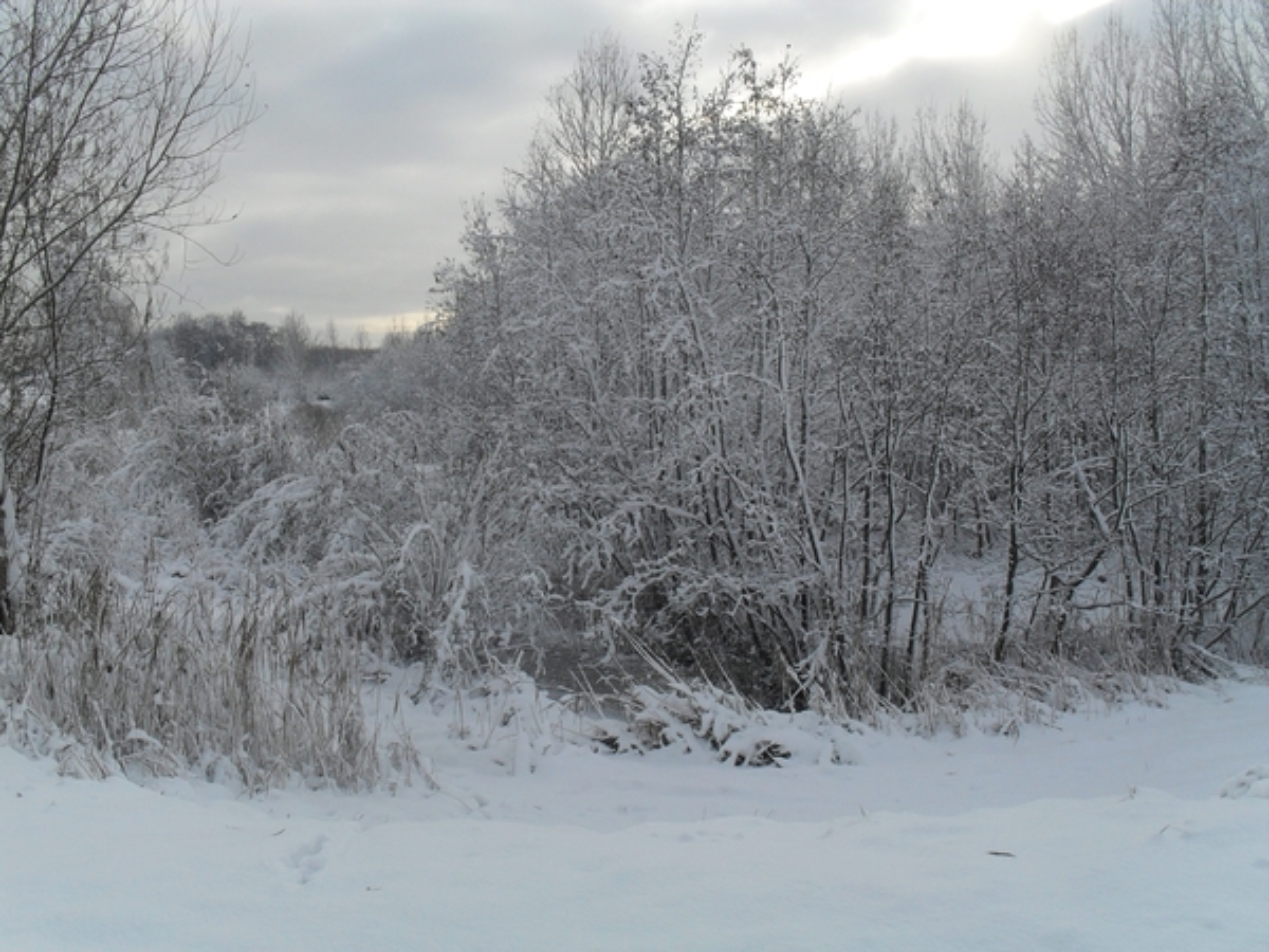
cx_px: 634
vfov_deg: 40.7
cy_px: 476
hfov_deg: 52.6
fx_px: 1283
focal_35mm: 35
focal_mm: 6.3
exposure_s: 1/250
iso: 100
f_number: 8.4
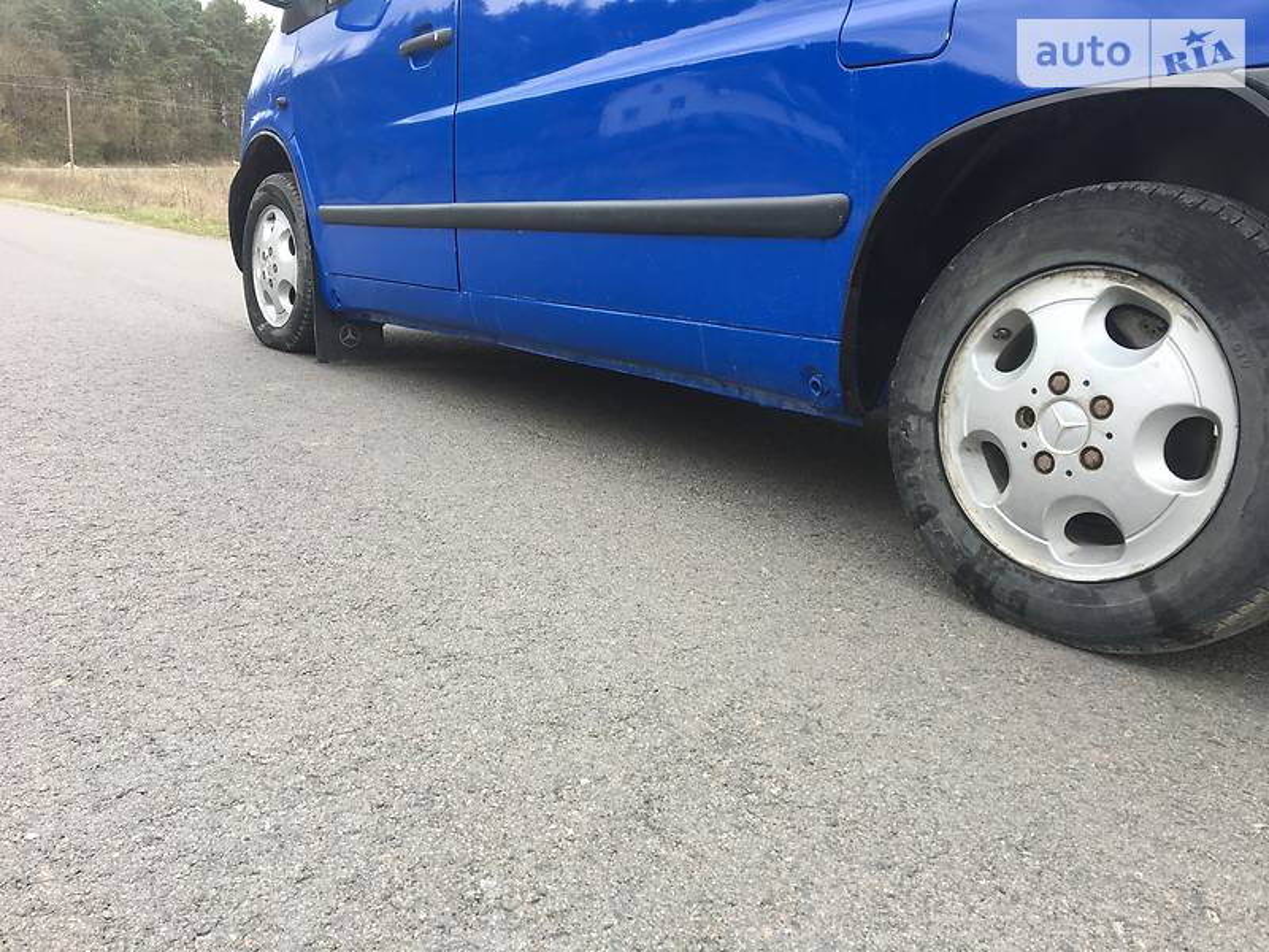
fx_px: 1063
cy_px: 476
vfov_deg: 48.2
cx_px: 634
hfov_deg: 61.7
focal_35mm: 29
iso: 25
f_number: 2.2
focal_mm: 4.2
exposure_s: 1/308
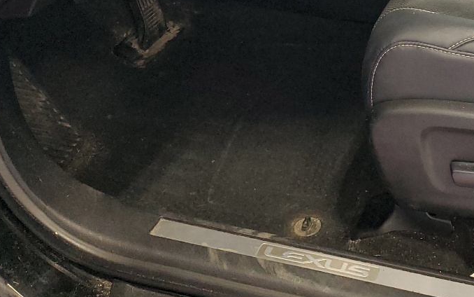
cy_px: -121
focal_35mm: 65
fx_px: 840
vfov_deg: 18.2
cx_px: 461
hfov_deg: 29.7
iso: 142
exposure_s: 1/60.2
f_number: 1.5
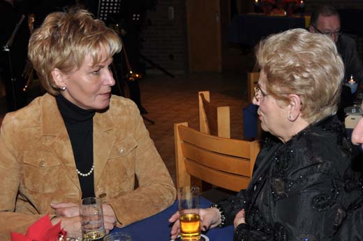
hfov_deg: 33.2
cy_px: 153
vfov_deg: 22.5
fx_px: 604
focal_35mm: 60
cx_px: 240
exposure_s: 1/60
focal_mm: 26
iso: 250
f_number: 4
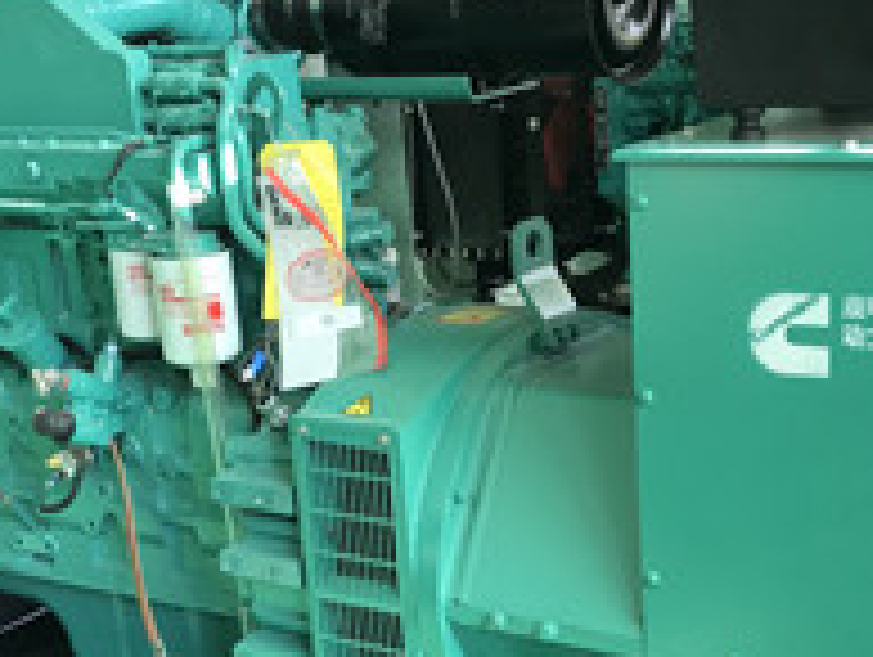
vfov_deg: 20.2
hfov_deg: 27.0
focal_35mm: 72
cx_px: 410
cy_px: 538
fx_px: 1818
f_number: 1.8
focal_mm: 3.99
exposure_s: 1/89
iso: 40
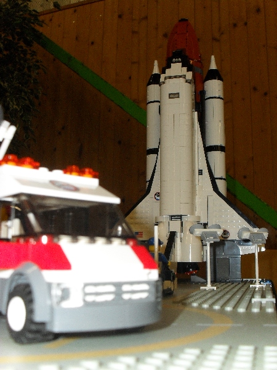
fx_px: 448
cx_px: 138
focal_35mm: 42
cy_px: 185
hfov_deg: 34.3
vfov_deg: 44.8
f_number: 3.6
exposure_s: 1/45
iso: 200
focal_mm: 7.5
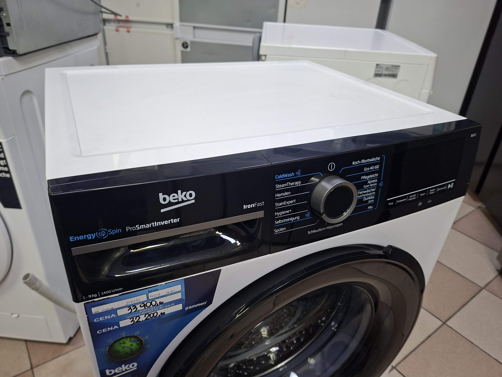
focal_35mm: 23
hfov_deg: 73.9
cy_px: 188
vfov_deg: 58.9
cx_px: 251
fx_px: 334
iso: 250
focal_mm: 5.54
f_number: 1.8
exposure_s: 1/60
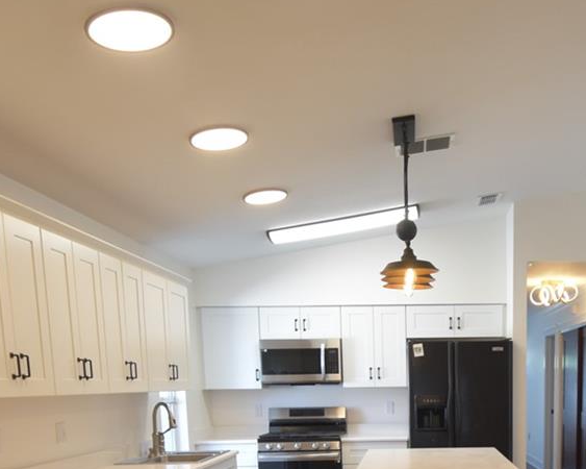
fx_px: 693
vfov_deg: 34.2
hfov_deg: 43.8
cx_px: 463
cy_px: 463
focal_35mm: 40
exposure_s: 1/125
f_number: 5.6
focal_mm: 10
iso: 800
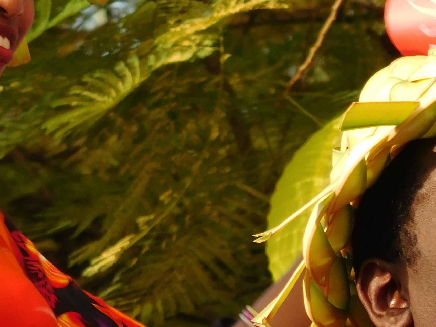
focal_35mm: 866
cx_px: -15
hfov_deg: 2.3
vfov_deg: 1.7
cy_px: 138
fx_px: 10907
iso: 125
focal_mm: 57.1
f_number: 5.9
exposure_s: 1/125
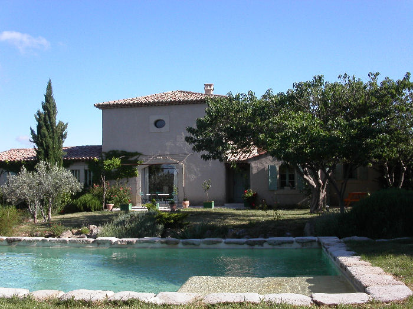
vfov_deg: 37.7
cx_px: 206
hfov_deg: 49.0
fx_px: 453
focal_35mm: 38
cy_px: 154
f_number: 8
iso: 100
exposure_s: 1/180
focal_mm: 7.8
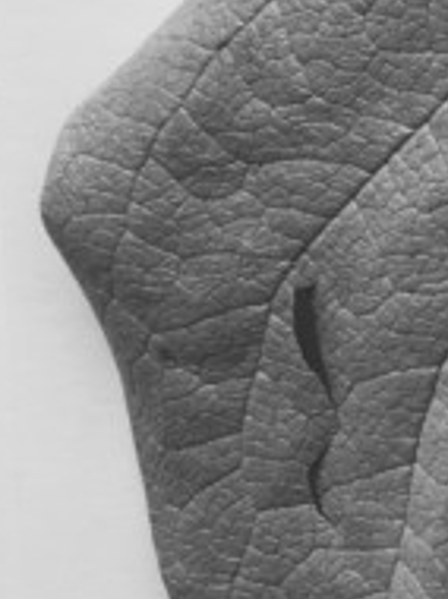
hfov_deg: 8.1
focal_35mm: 163
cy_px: -30
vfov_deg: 12.0
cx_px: 1218
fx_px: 2819
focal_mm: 4.15
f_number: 2.2
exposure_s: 1/60
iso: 25
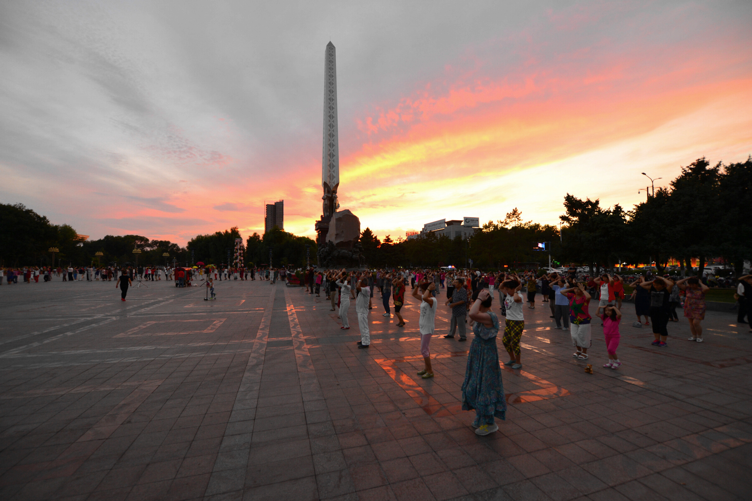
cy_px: 250
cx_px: 376
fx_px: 292
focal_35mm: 14
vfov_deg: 81.2
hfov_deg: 104.2
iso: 800
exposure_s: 1/100
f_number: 3.5
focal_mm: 14
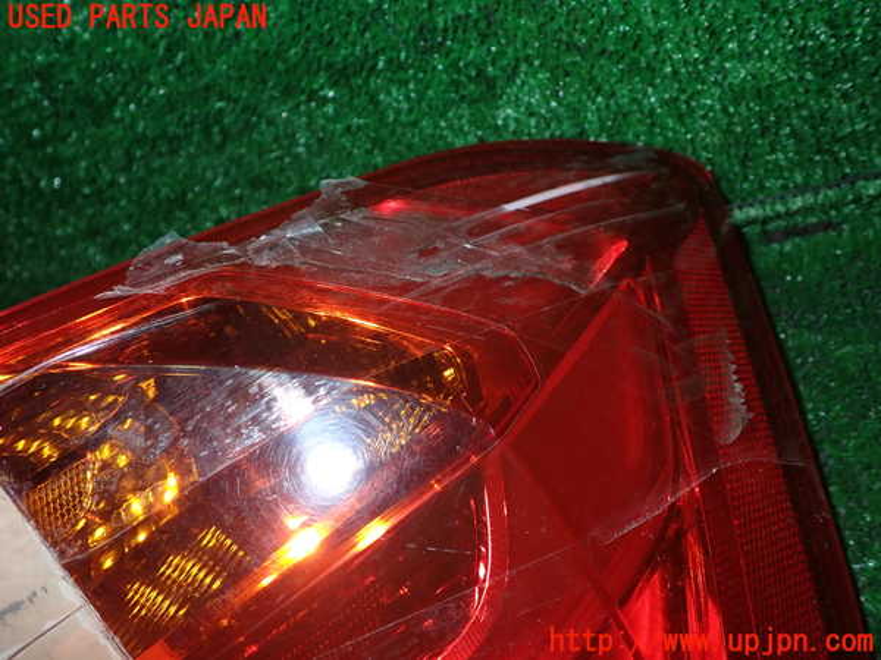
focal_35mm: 30
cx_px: 440
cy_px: 330
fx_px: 764
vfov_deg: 46.8
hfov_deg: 60.0
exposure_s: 1/30
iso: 200
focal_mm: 5.4
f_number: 6.3
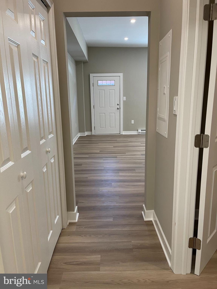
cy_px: 144
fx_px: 209
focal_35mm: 25
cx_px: 108
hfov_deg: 54.9
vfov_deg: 69.4
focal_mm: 5.1
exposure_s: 1/60
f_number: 1.6
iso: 100
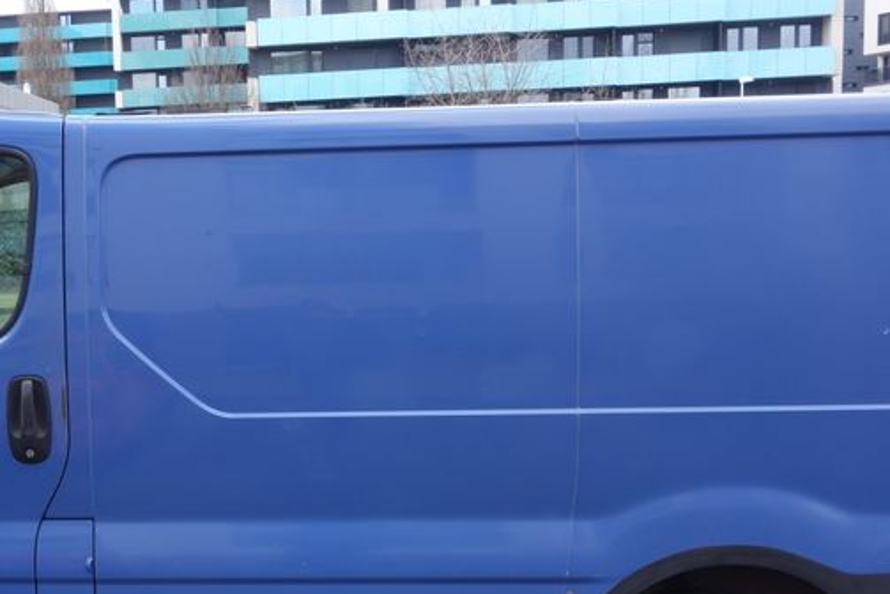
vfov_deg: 23.6
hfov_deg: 33.9
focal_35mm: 57
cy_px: 429
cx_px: 170
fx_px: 1410
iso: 125
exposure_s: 1/30
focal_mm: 10.4
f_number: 8
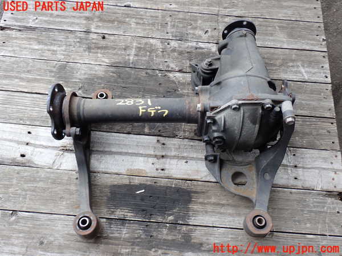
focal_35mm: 32
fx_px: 316
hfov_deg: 56.8
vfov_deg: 44.2
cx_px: 171
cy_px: 128
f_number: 3.2
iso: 100
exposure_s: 1/125
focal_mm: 5.79
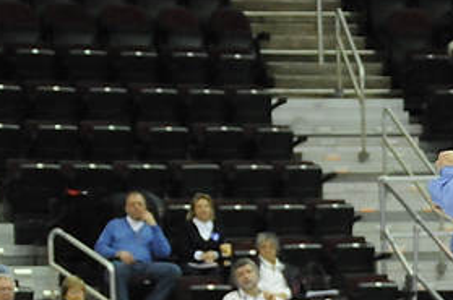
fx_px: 3781
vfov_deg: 4.5
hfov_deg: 6.8
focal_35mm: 301
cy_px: 384
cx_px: 549
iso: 3200
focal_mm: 70
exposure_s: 1/640
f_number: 5.6
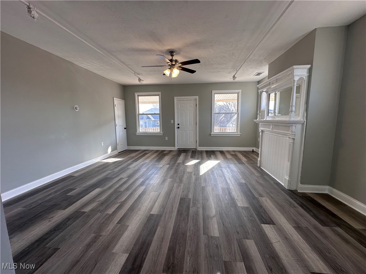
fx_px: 148
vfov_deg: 85.7
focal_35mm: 14
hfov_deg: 102.1
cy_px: 137
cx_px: 183
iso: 64
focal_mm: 2.22
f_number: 2.2
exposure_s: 1/120
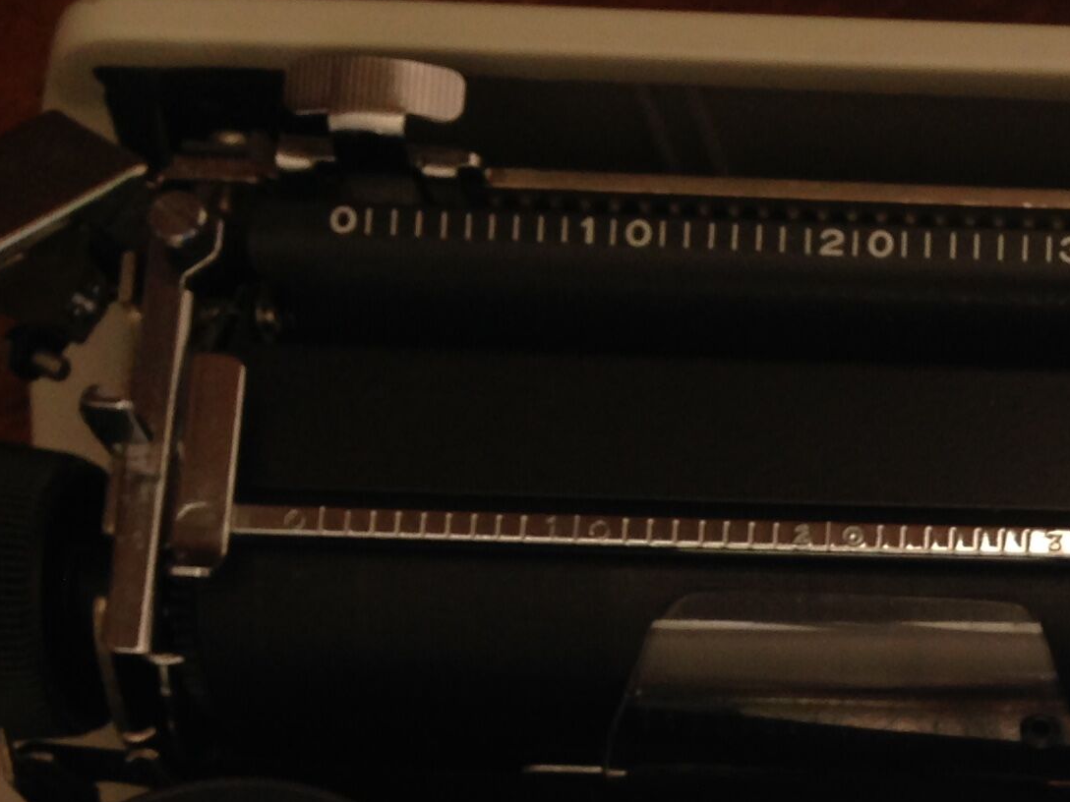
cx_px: 1311
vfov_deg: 14.4
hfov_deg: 18.7
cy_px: 1003
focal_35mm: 99
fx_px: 3060
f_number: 2.4
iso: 50
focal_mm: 4.12
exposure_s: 1/30
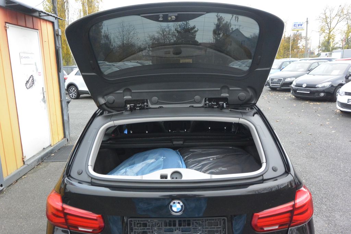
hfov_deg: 63.7
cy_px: 117
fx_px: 283
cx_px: 176
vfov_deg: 45.0
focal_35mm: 29
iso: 800
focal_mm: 11
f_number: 3.5
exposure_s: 1/60
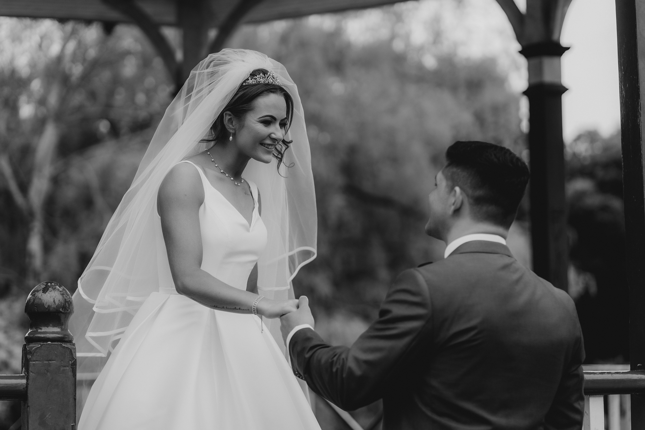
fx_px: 1523
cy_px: 215
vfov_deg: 16.1
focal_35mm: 85
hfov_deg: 23.9
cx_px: 322
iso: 200
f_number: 2.2
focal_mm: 85
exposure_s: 1/1250
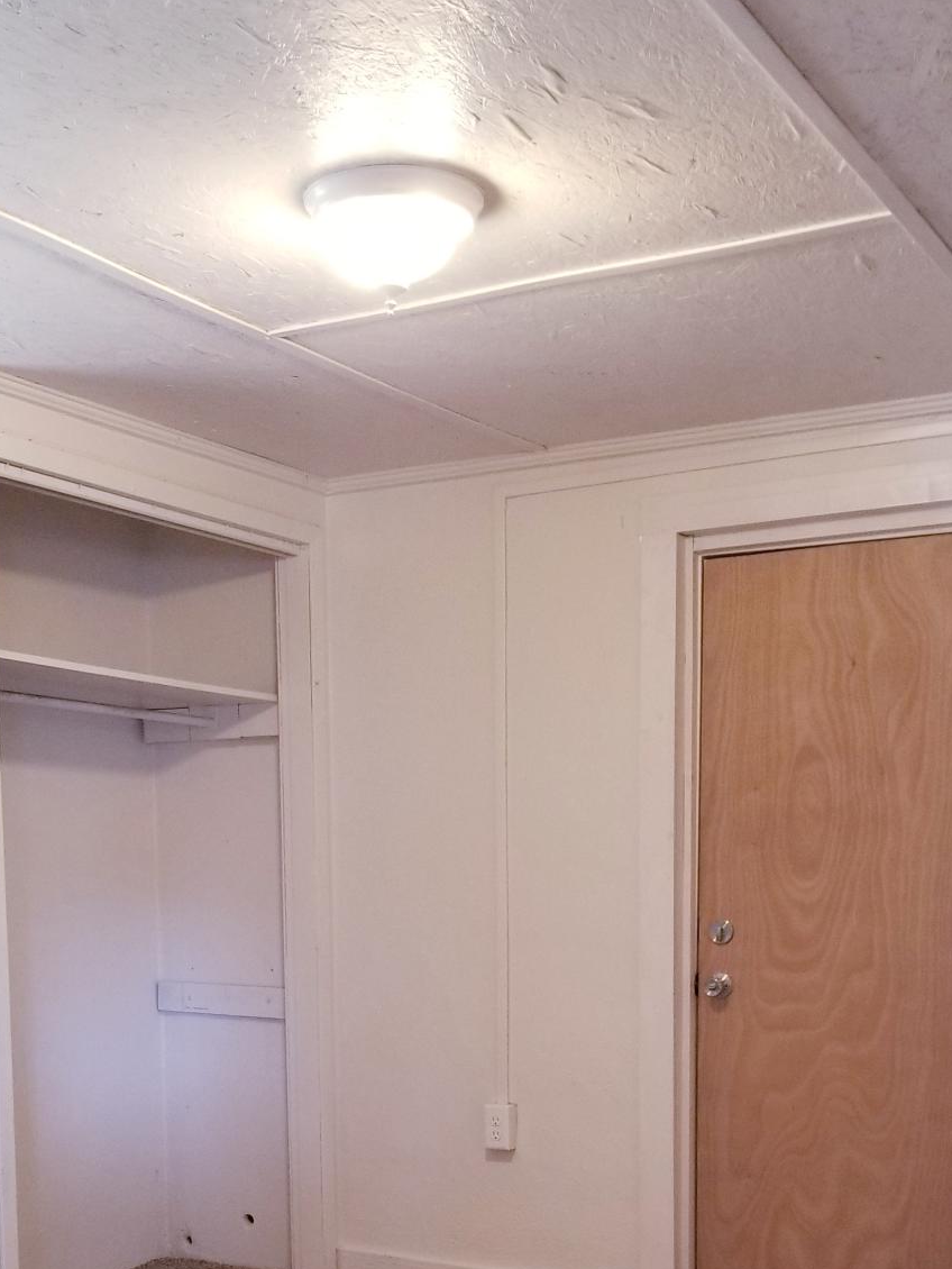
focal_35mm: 46
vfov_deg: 39.1
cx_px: 381
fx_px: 1686
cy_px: 1077
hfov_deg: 31.4
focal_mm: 4.25
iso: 200
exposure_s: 1/50
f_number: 1.7
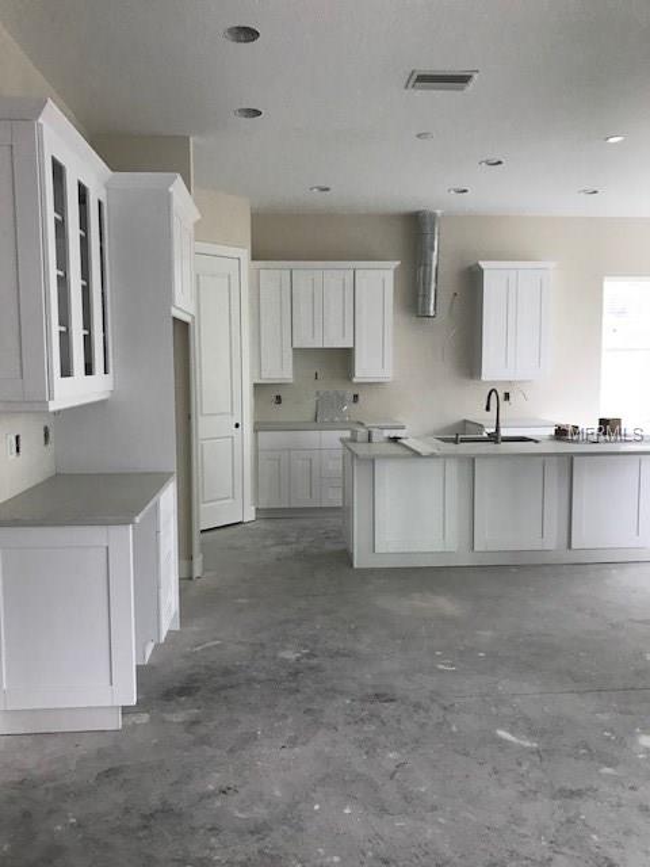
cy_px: 434
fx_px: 701
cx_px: 325
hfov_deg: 49.7
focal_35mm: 28
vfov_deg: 63.4
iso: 32
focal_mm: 3.99
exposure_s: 1/30
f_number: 1.8
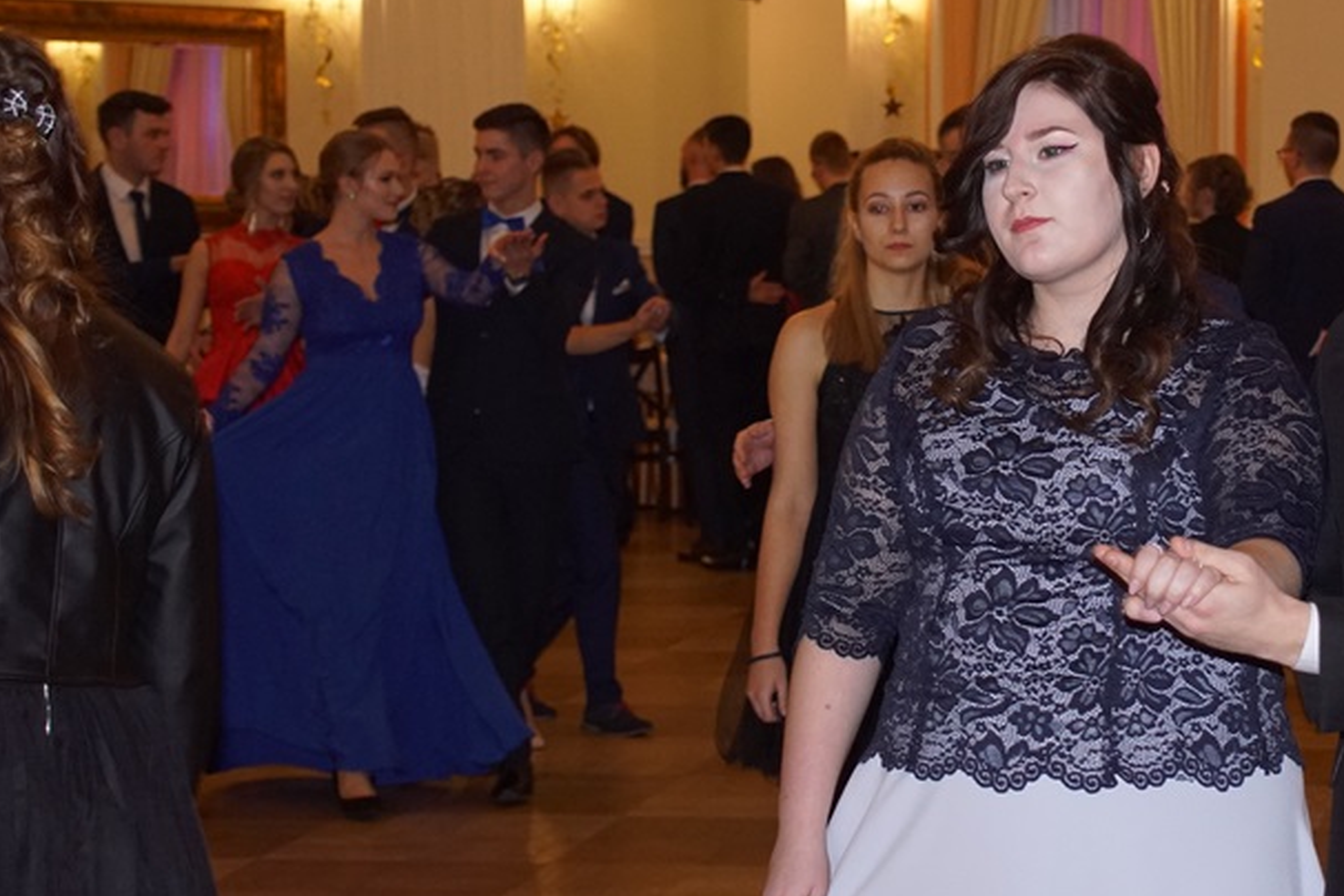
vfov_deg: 13.8
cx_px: 1065
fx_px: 3696
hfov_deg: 20.4
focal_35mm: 99
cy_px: 420
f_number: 4.5
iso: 1250
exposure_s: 1/60
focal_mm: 40
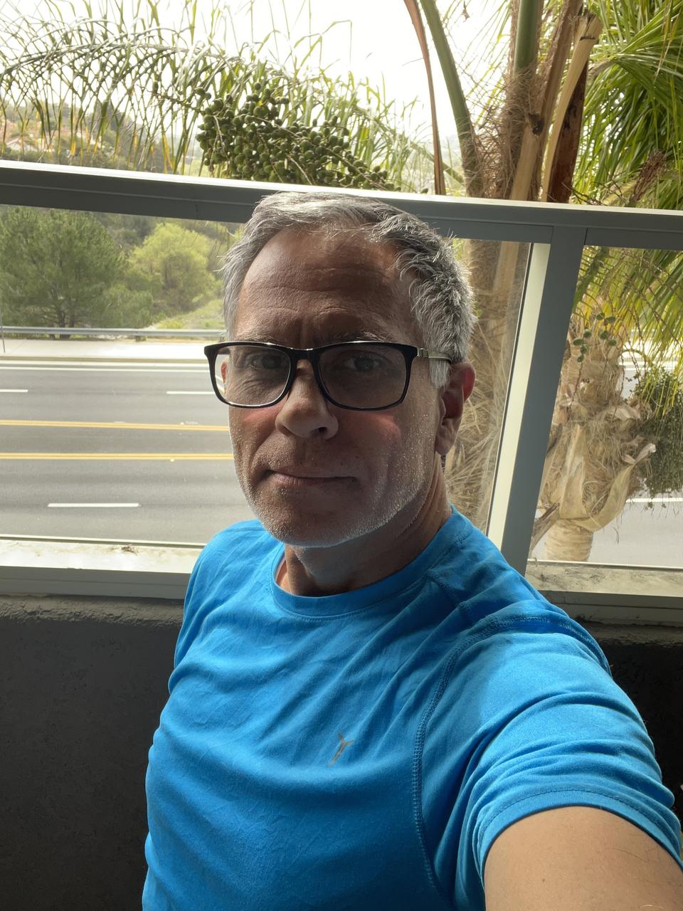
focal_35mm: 30
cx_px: 342
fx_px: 789
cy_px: 456
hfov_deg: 46.8
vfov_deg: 60.0
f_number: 2.2
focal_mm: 2.71
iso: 50
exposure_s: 1/121
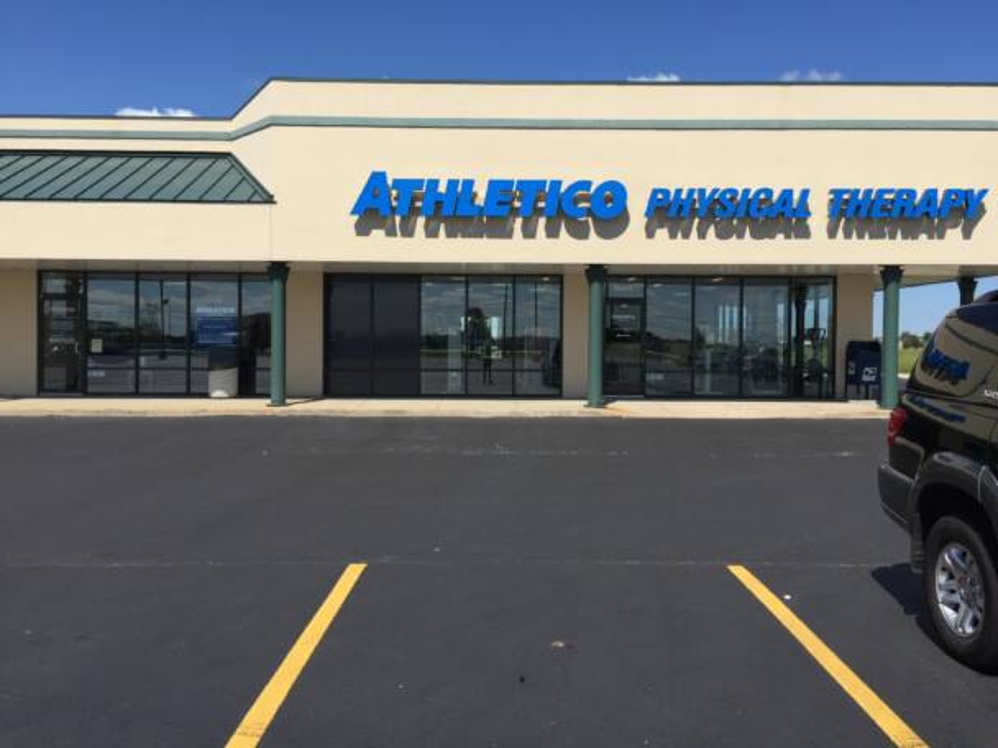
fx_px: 836
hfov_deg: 61.7
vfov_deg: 48.2
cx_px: 499
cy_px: 374
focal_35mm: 29
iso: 32
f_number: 2.2
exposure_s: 1/3049
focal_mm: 4.15
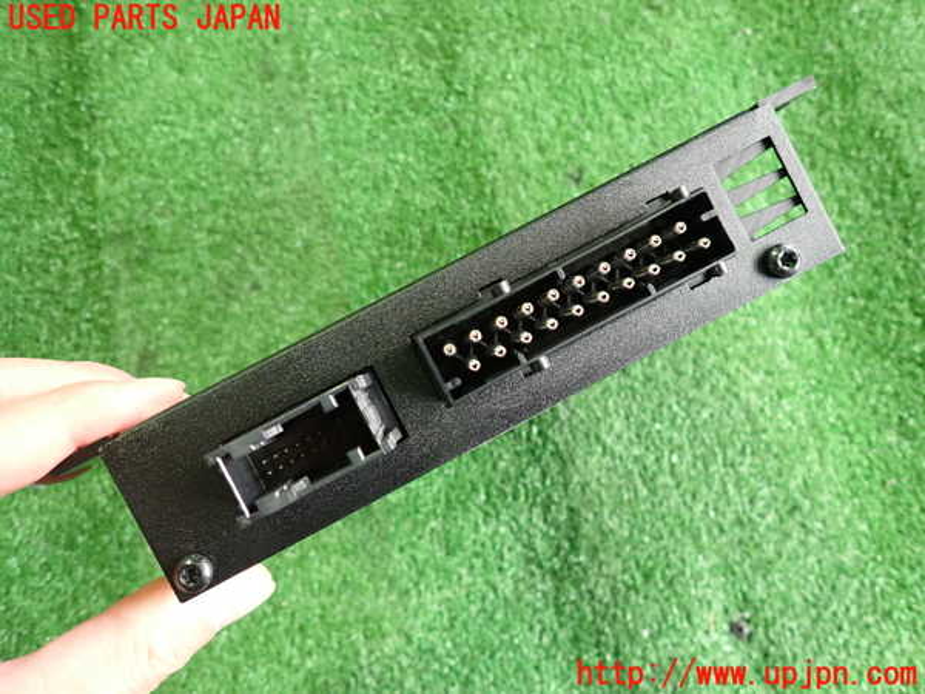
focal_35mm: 25
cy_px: 347
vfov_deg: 54.9
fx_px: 668
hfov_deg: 69.4
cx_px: 462
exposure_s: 1/50
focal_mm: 4.5
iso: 400
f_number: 2
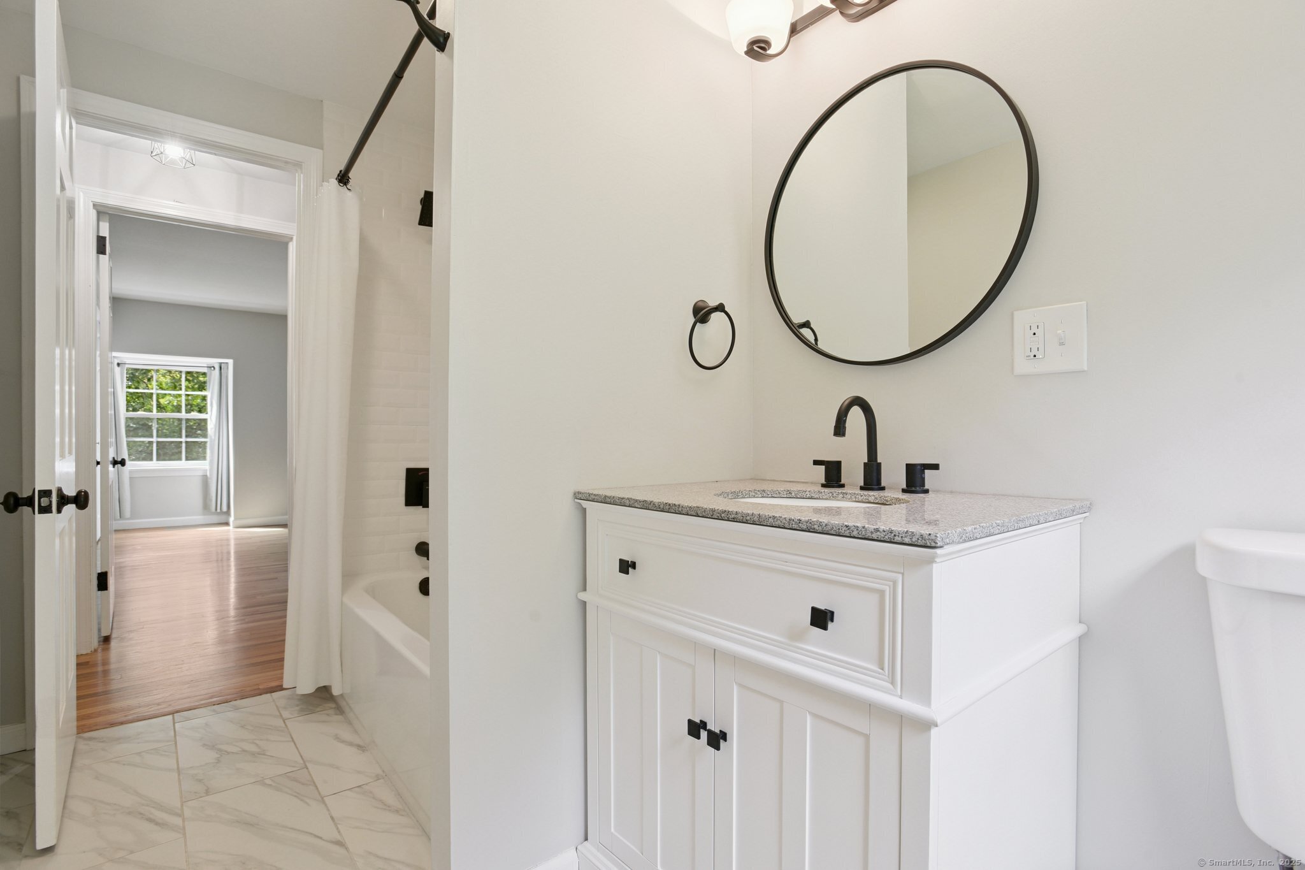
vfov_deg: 70.4
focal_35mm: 17
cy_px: 435
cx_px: 652
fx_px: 616
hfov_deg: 93.3
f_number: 11
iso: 400
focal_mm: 17
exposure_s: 1/15
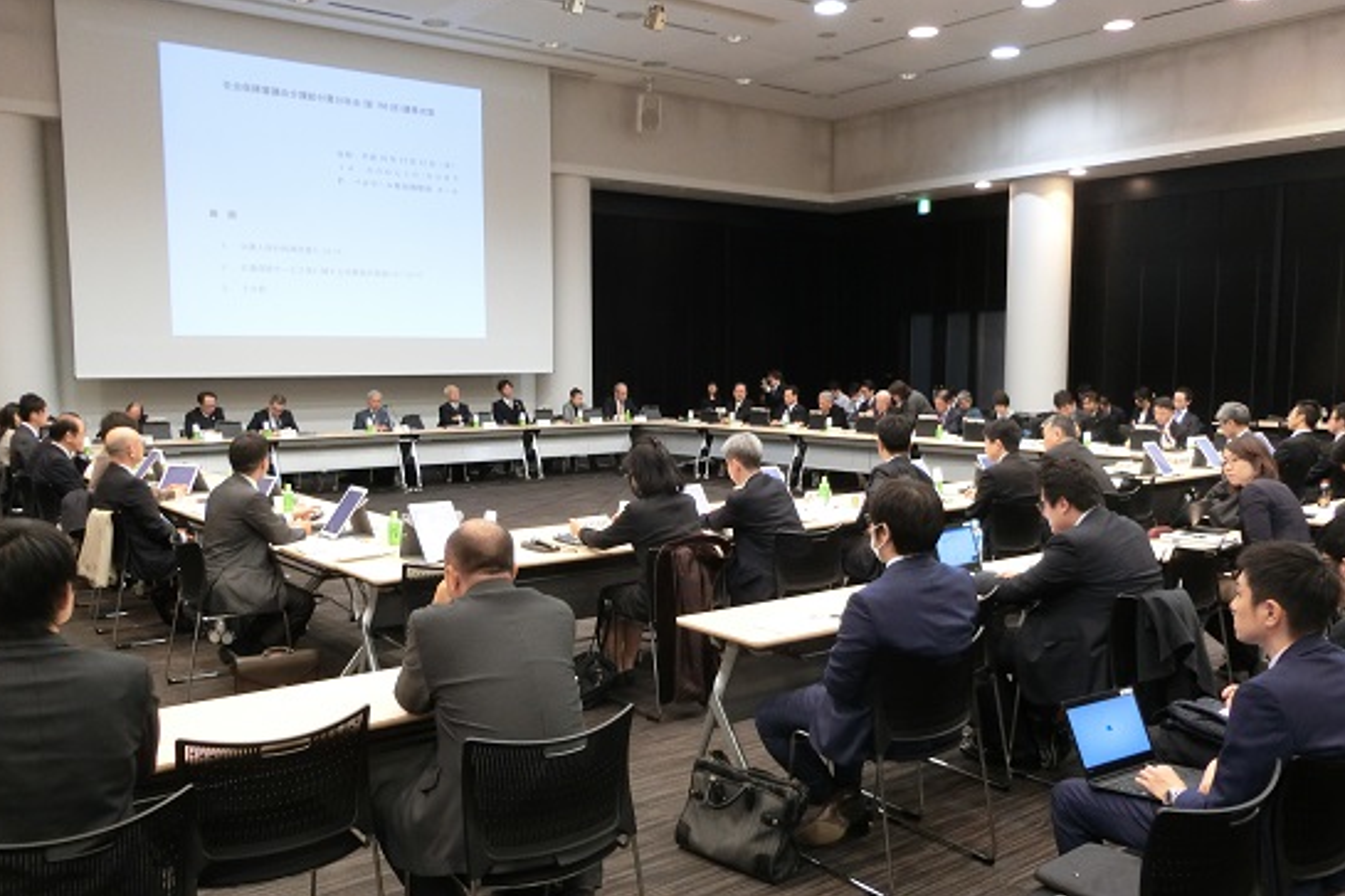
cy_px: 508
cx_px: 656
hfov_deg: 60.3
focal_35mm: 31
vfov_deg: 42.2
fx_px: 1158
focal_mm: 5.2
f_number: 3.7
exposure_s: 1/30
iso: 400
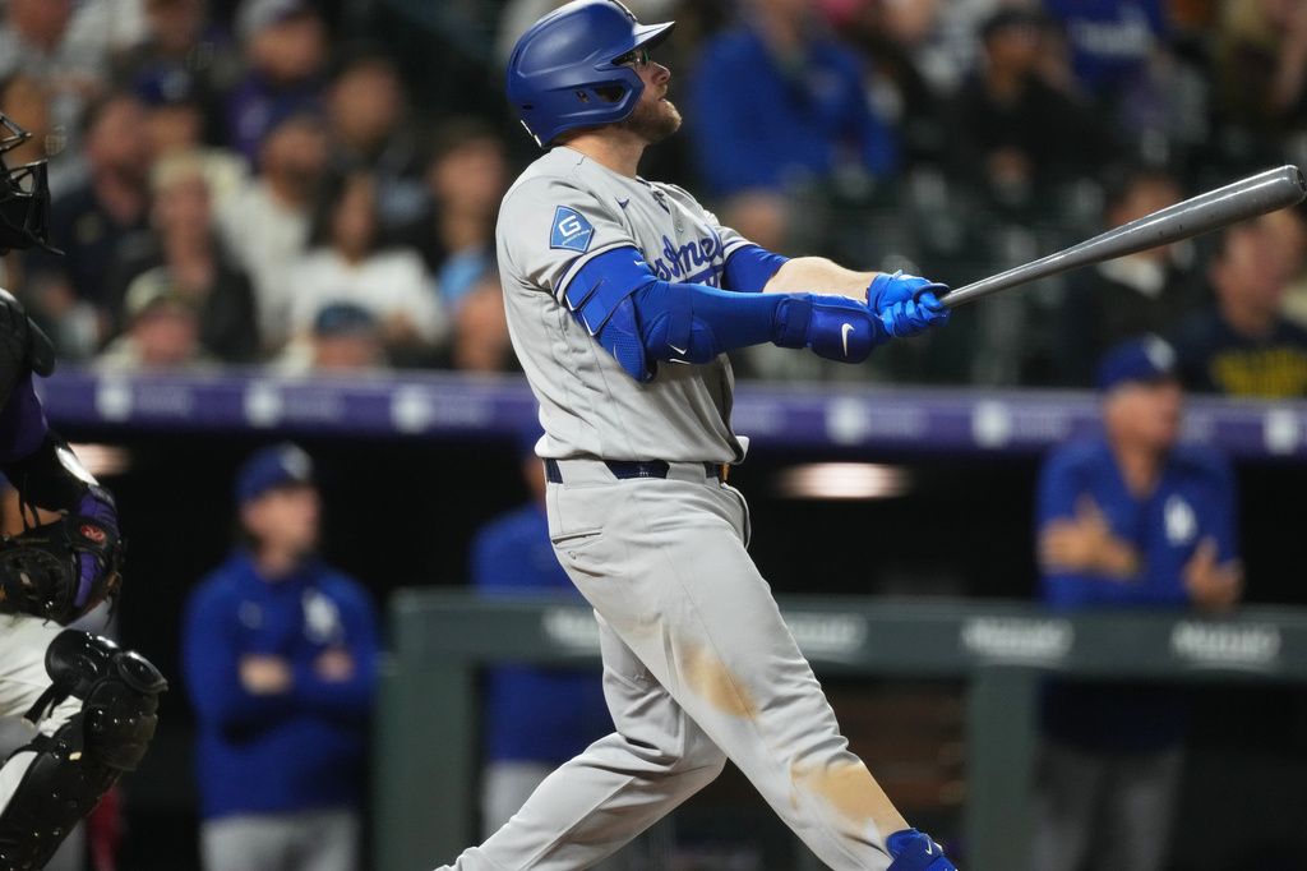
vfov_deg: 2.3
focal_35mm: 600
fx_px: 21775
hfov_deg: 3.4
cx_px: 654
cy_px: 436
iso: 6400
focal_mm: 600
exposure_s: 1/2000
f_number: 4
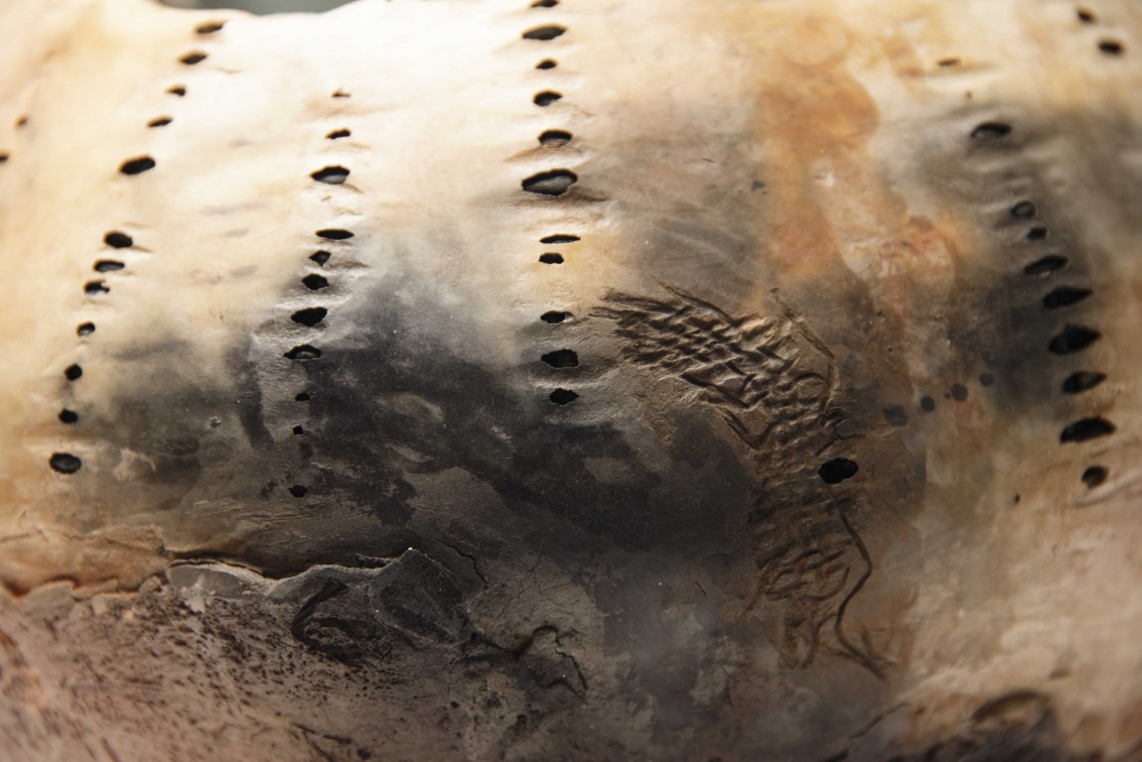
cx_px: 571
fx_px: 3332
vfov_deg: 13.1
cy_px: 381
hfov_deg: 19.4
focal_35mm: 105
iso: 1000
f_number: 4.5
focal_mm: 105
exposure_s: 1/40
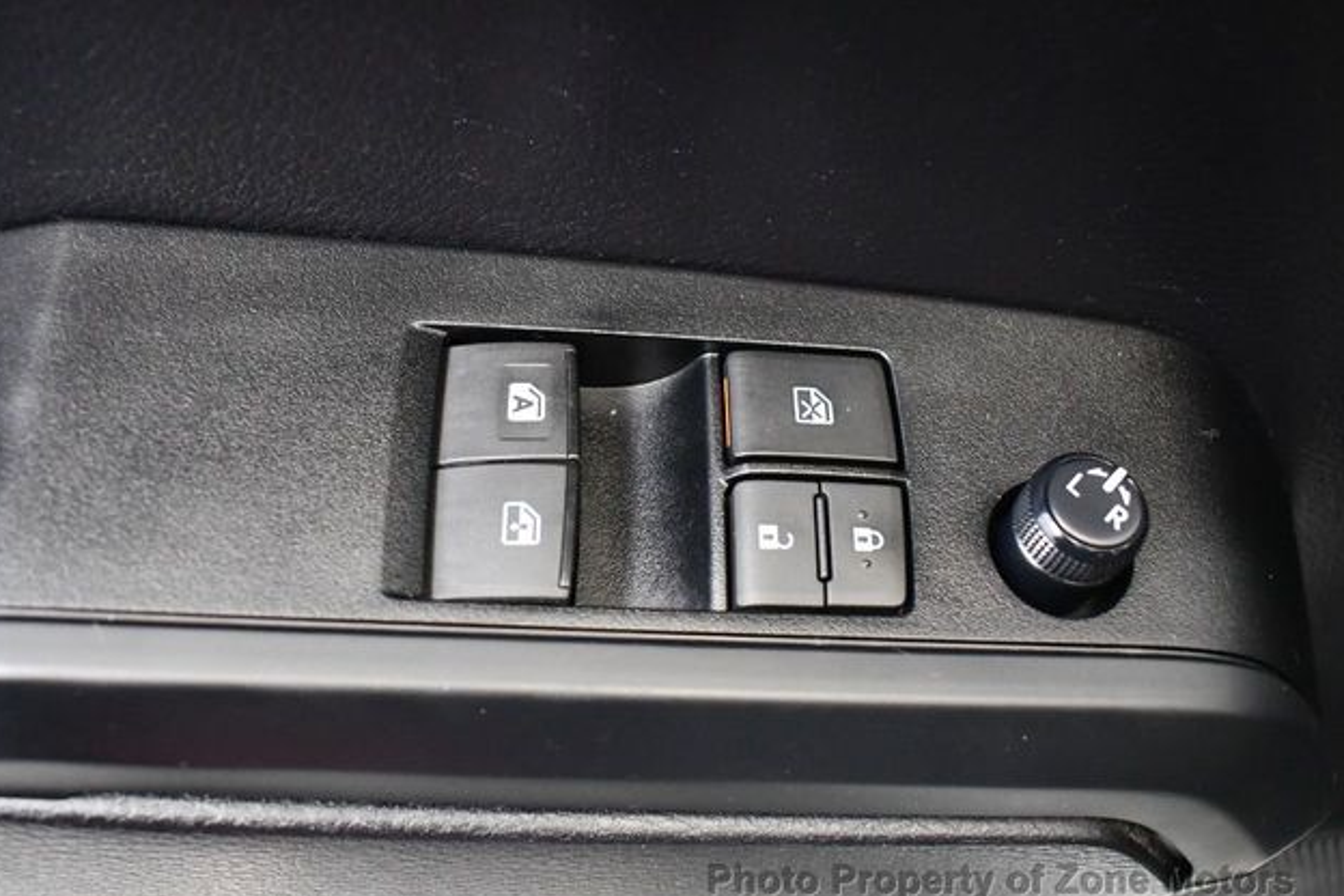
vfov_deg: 35.9
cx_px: 676
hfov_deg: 51.9
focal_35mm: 37
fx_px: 1381
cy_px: 460
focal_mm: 18
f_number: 3.5
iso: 5600
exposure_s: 1/60
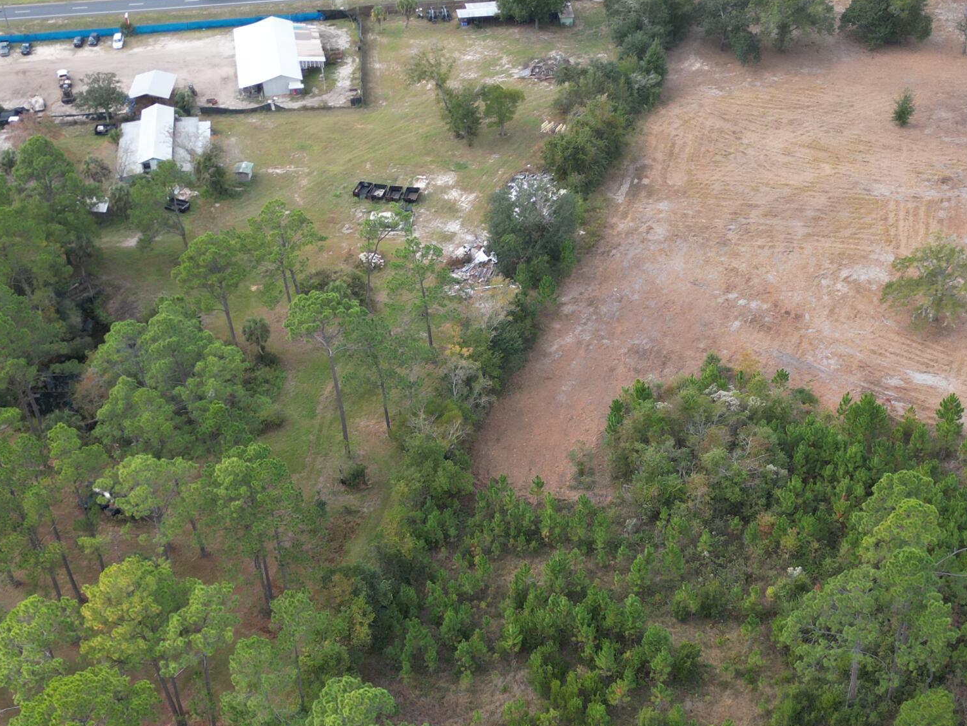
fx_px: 1341
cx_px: 557
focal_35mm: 48
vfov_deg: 30.2
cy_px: 423
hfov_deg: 39.6
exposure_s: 1/800
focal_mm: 6.72
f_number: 1.7
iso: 110
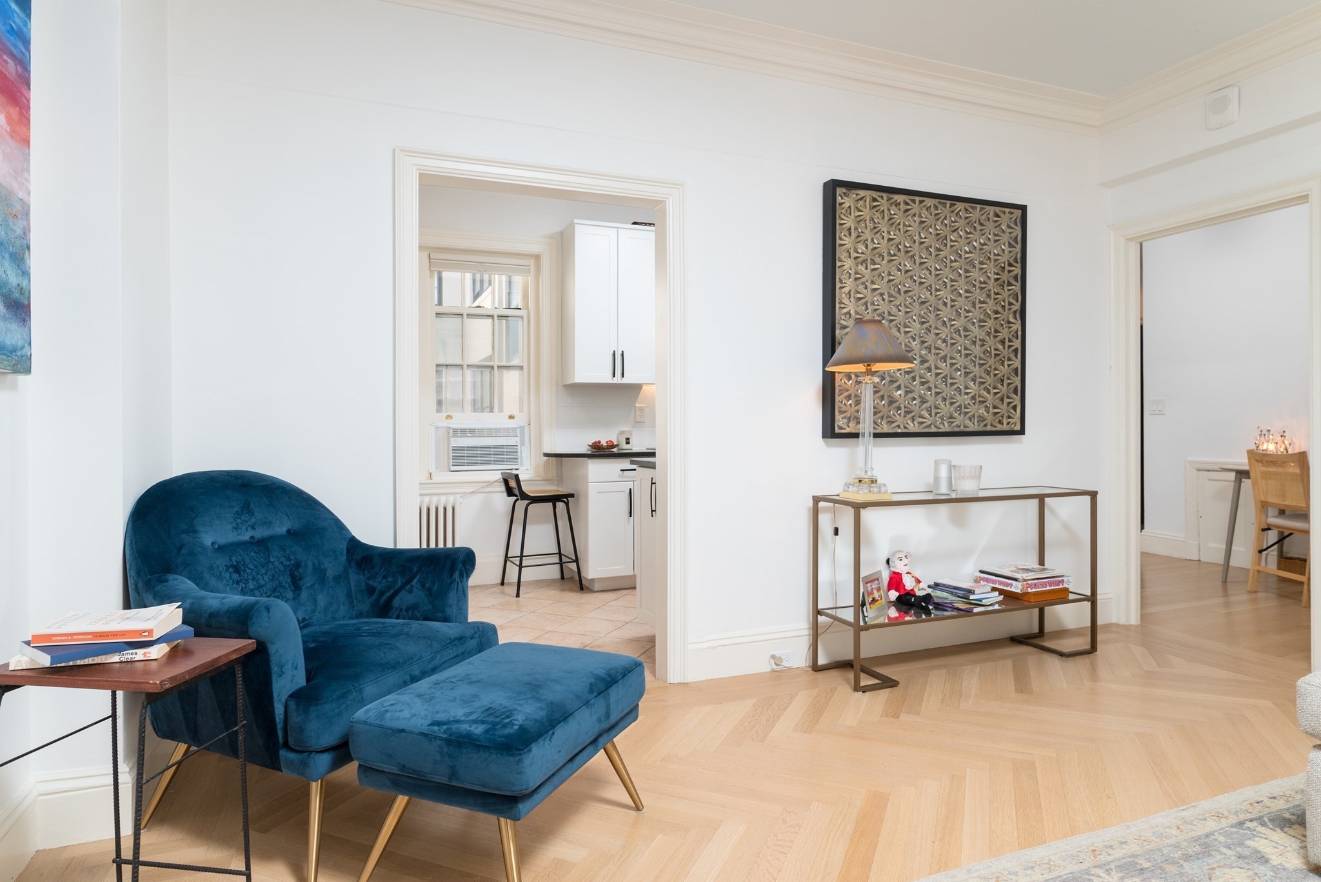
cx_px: 660
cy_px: 441
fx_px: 734
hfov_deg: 84.0
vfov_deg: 62.0
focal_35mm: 20
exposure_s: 1/80
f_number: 7.1
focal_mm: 20
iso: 800
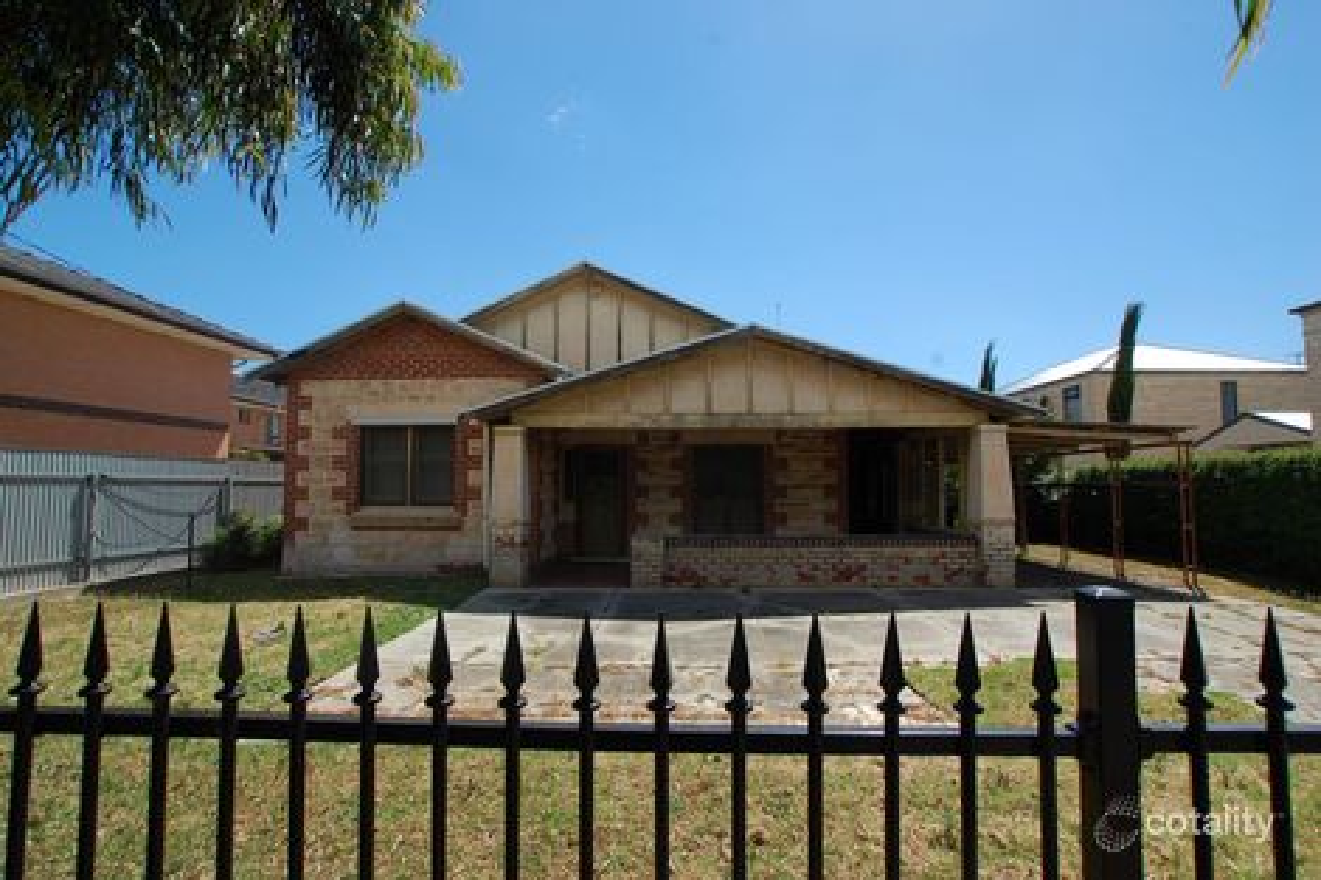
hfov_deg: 95.0
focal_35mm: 16
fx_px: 605
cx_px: 660
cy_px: 440
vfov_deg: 72.0
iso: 200
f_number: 9
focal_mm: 11
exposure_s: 1/320
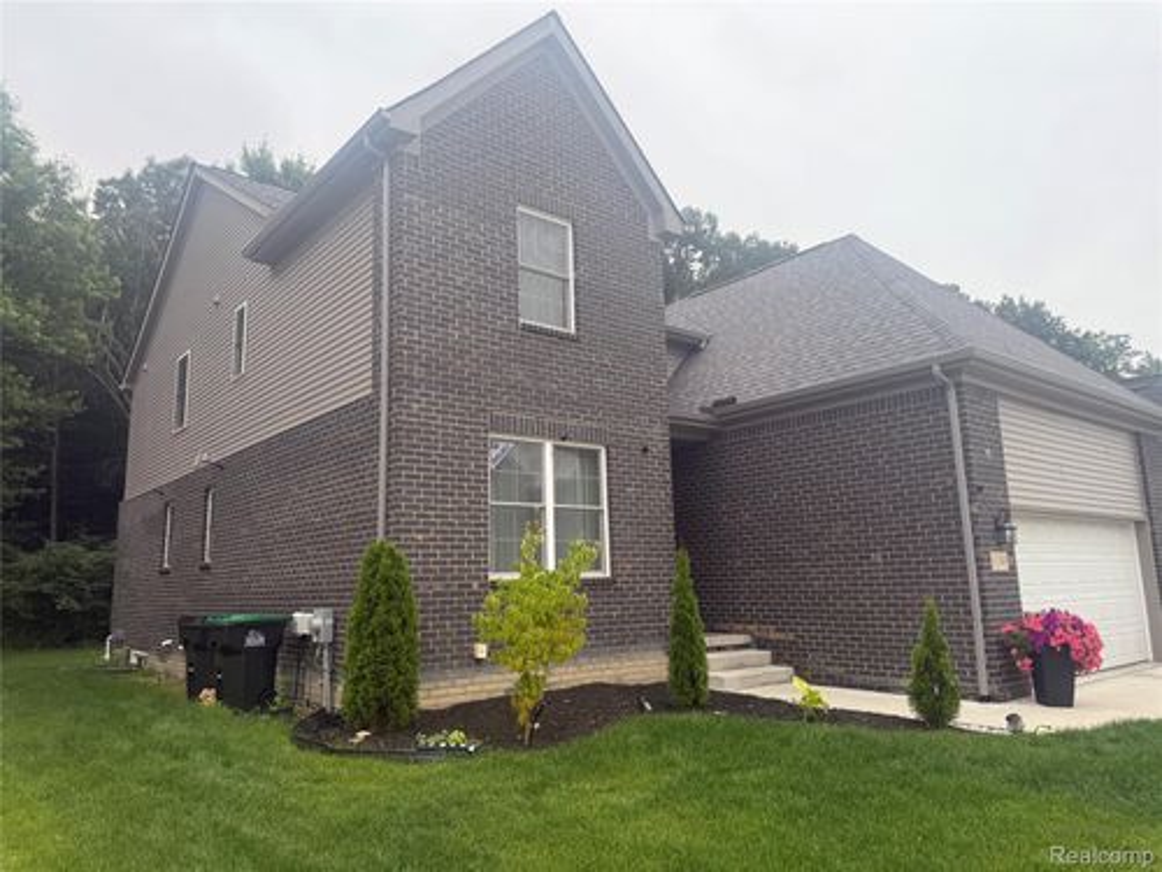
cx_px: 581
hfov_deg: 71.6
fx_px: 806
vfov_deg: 56.8
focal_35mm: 24
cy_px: 436
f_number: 1.78
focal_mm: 6.76
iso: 100
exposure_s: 1/524
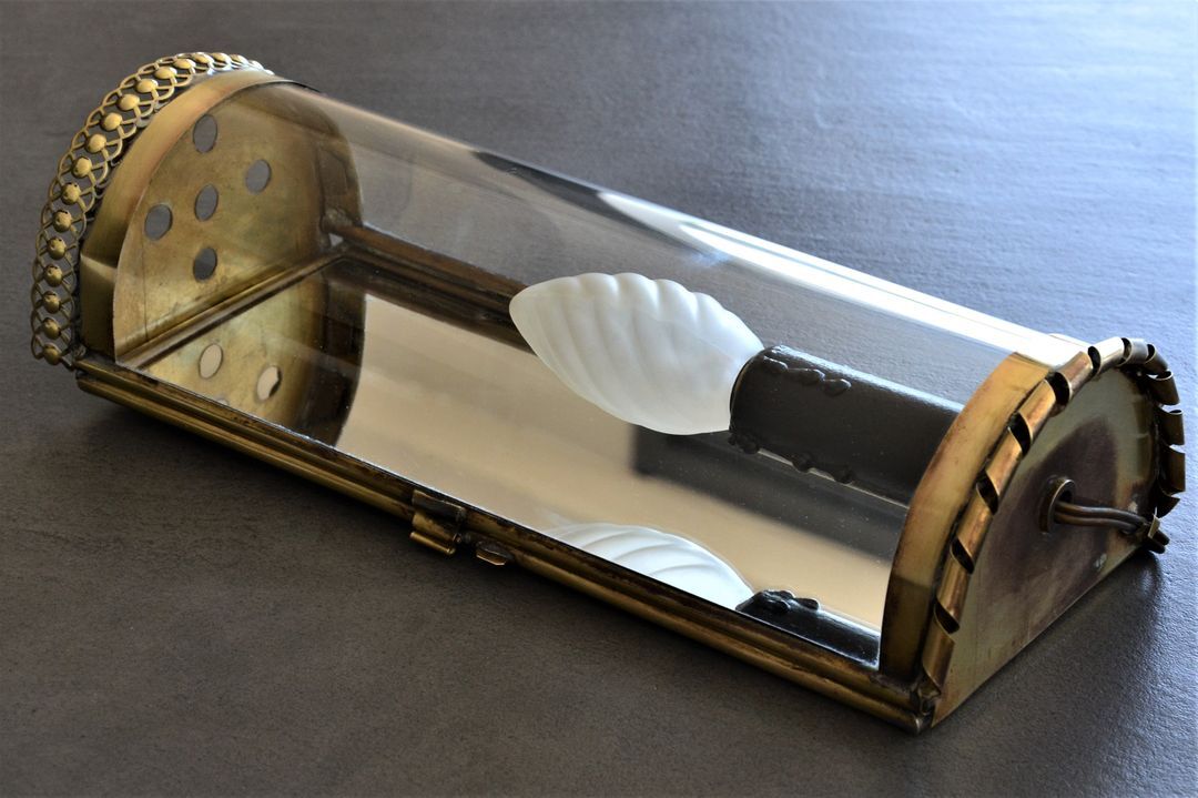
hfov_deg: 23.4
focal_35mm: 87
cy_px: 399
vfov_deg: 15.7
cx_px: 599
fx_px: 2894
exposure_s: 1/125
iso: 720
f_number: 9
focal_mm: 58
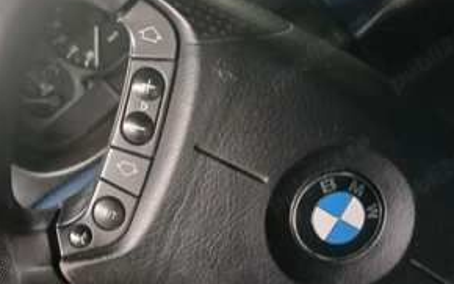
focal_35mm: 38
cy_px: 71
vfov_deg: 32.9
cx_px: 229
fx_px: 470
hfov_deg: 51.6
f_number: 1.8
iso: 320
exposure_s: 1/50.3
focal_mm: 3.98
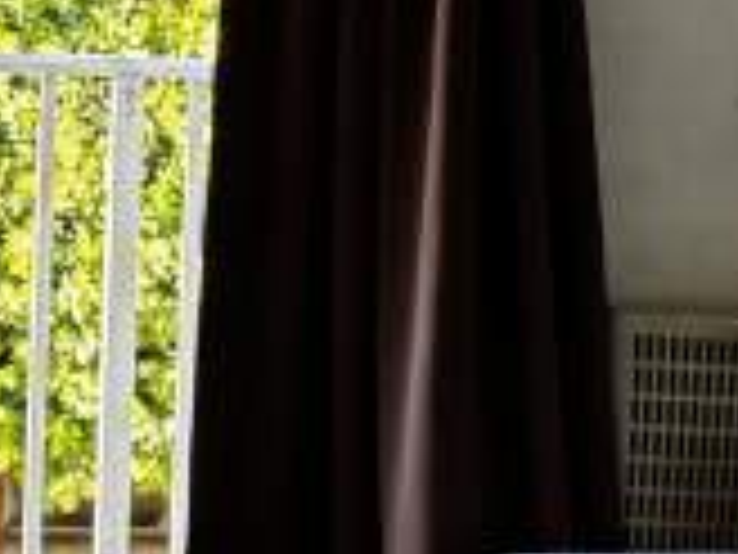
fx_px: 3923
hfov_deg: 10.7
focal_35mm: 184
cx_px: 322
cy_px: 374
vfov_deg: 8.1
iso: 100
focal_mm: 6.76
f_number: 1.78
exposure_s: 1/121
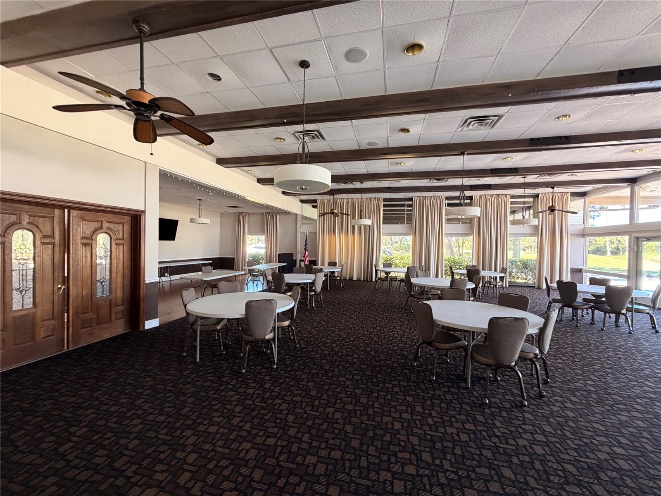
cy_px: 248
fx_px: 267
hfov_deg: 102.1
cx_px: 330
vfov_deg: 85.7
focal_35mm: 14
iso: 250
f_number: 2.2
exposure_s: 1/60
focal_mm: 2.22
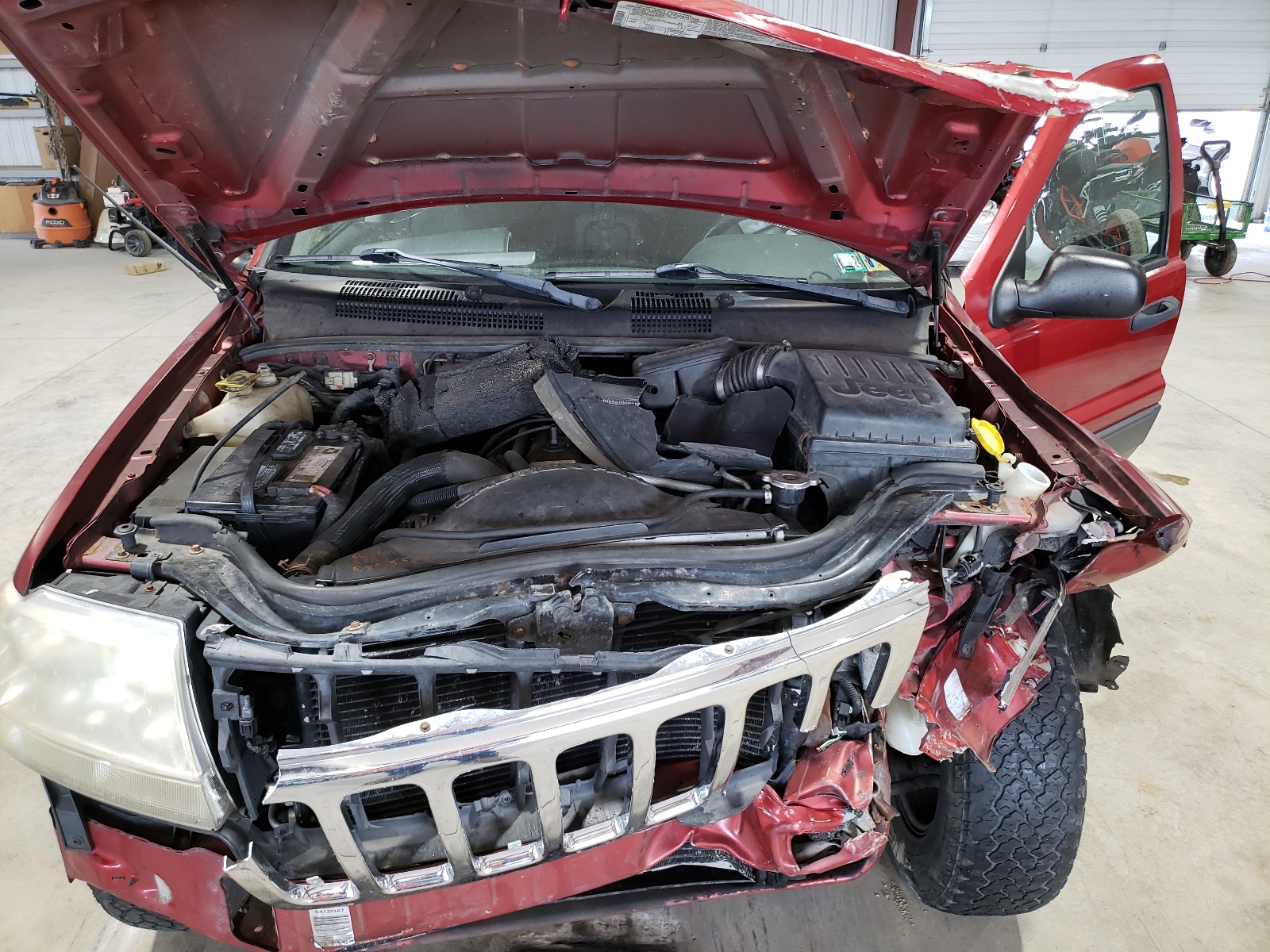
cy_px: 476
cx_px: 635
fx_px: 954
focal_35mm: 26
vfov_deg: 53.1
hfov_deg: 67.3
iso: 61
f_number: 1.5
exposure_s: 1/60.2
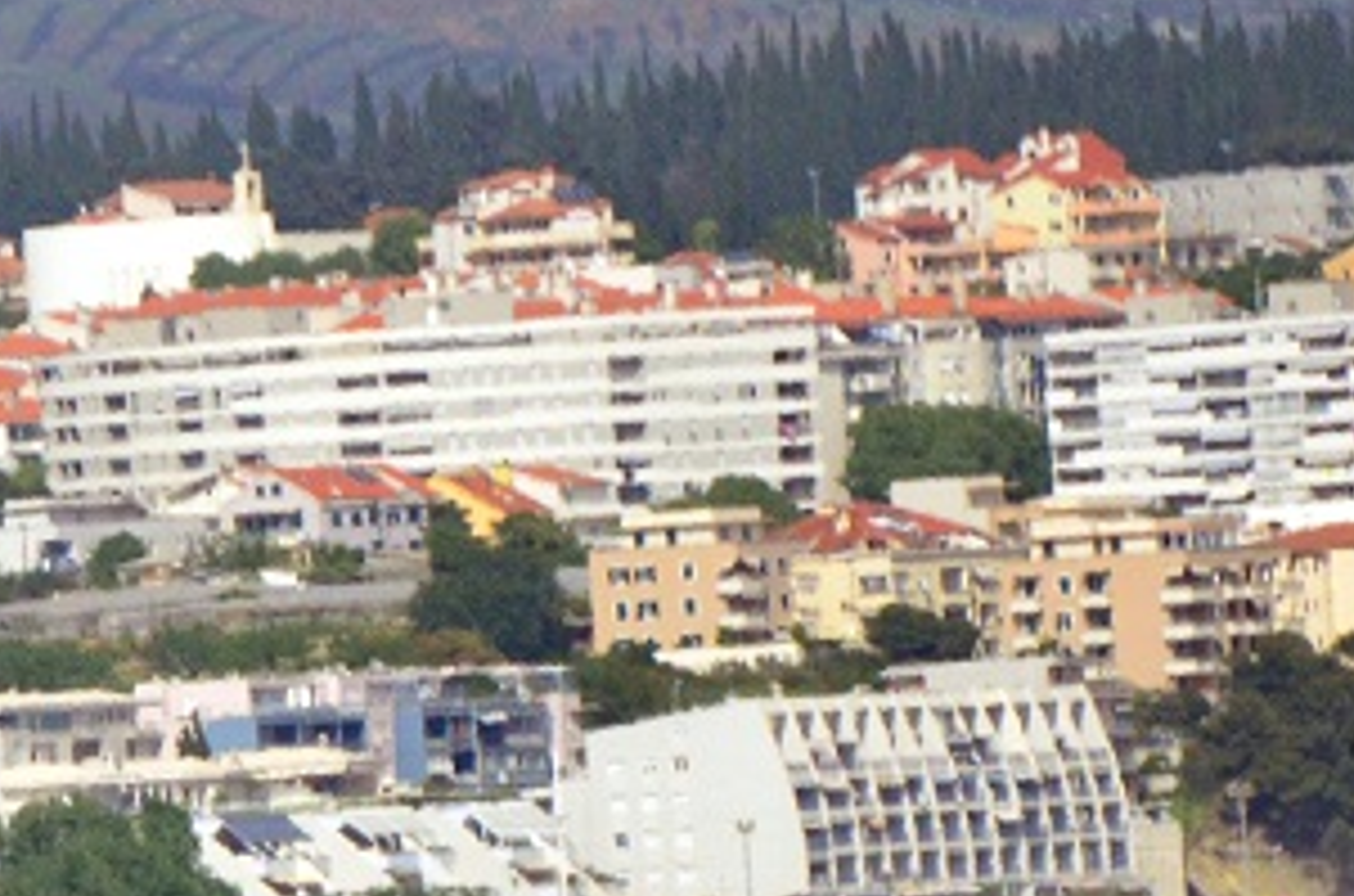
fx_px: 56043
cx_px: -200
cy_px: 957
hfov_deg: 1.4
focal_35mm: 1494
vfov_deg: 0.9
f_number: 5.6
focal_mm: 300
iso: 1250
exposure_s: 1/8000
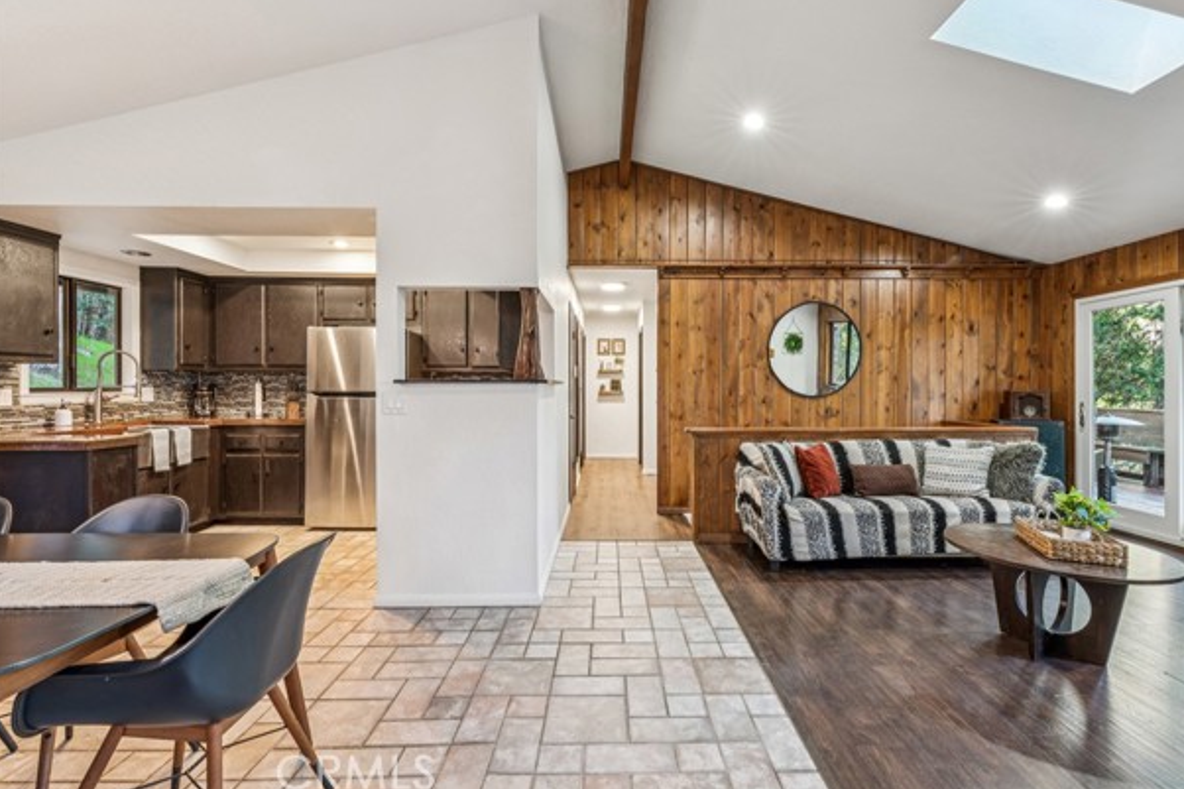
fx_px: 566
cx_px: 620
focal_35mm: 17
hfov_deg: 92.5
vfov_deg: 69.7
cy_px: 382
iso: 100
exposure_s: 2.5
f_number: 13
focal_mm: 16.2
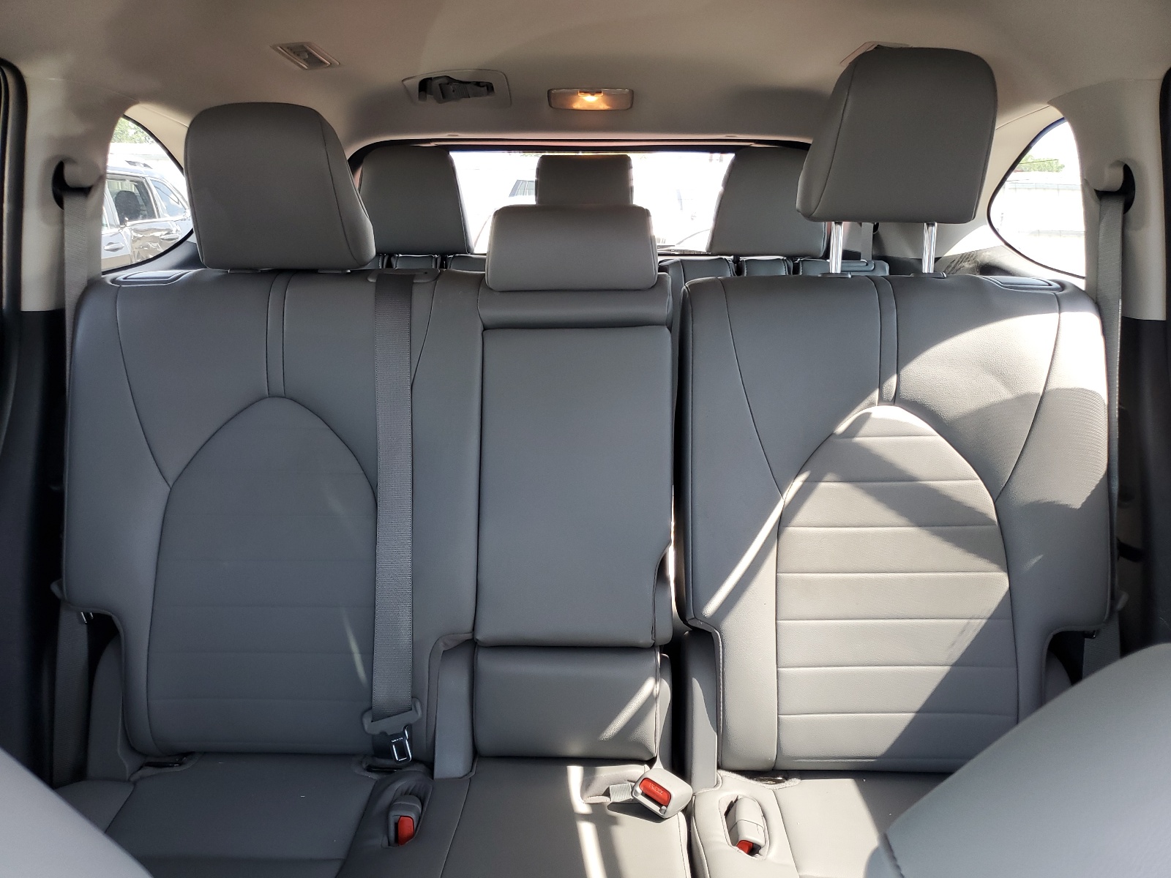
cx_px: 586
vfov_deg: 53.1
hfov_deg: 67.3
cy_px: 439
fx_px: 880
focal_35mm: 26
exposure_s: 1/60.2
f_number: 1.5
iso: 58
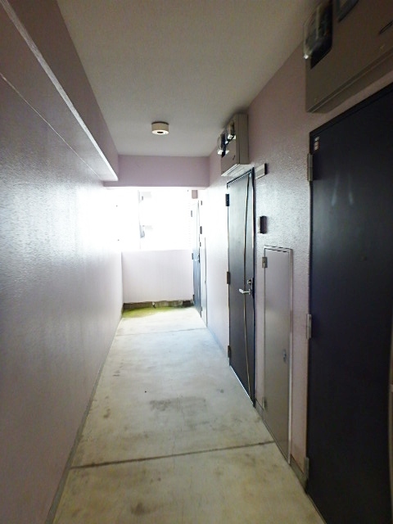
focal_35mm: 21
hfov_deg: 63.4
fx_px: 318
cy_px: 262
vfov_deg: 79.0
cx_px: 196
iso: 200
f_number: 3.5
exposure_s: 1/50
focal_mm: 3.7
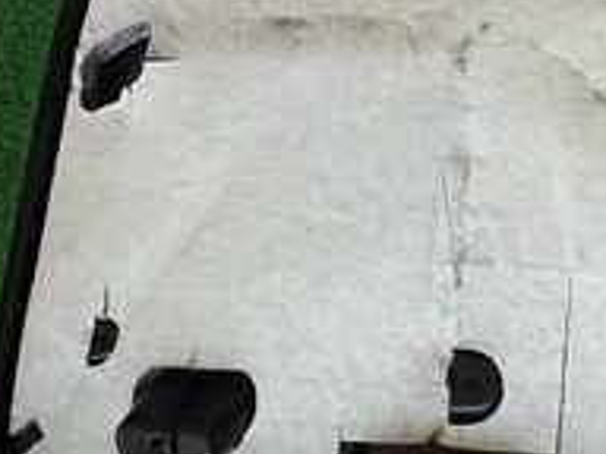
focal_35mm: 78
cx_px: 799
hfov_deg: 22.3
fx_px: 1365
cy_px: 54
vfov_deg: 18.6
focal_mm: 4.5
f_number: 2
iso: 100
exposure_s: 1/80
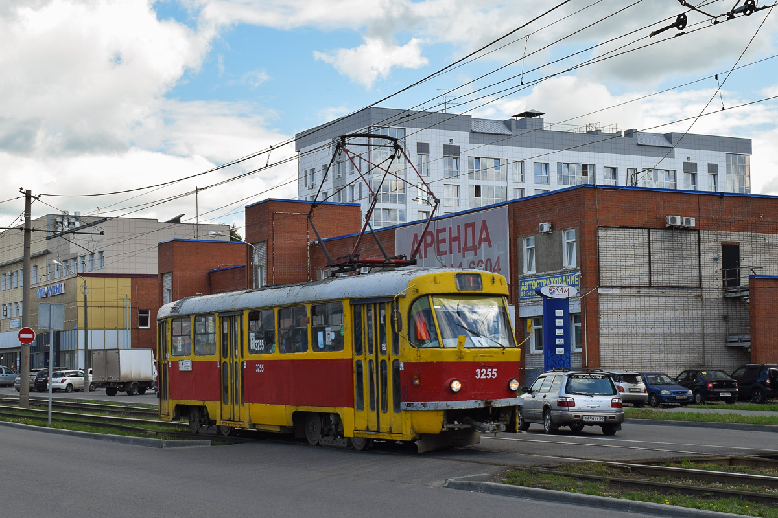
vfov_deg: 26.5
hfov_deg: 38.9
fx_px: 1102
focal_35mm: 51
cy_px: 259
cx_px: 389
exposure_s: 1/320
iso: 200
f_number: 9
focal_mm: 34
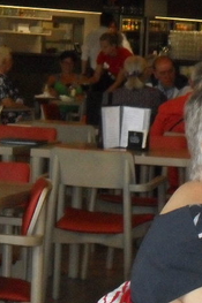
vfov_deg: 11.2
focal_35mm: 183
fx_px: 1542
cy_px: 123
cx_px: 285
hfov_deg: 7.4
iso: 400
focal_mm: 13.6
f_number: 5
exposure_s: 1/60
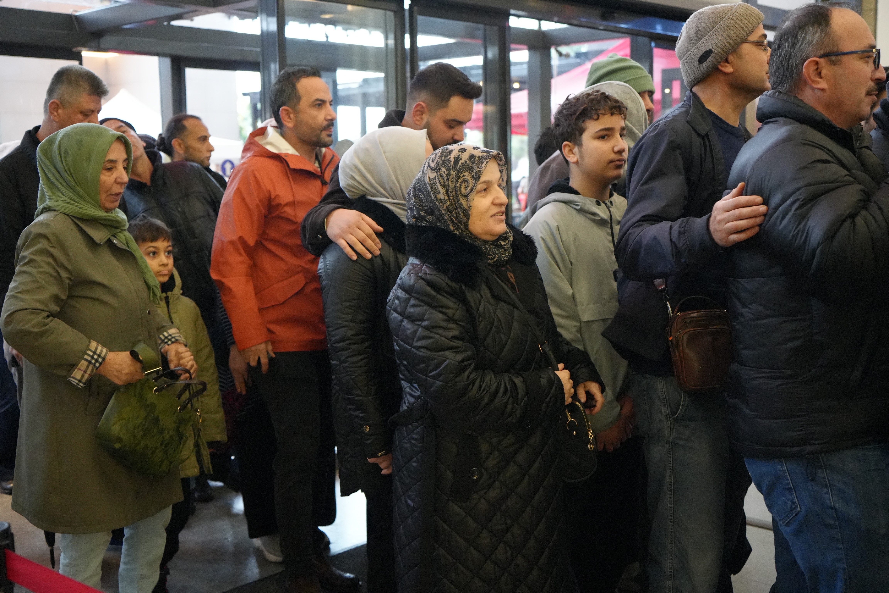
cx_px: 444
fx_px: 1012
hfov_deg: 47.4
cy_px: 296
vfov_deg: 32.6
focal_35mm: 41
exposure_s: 1/160
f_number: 4
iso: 10000
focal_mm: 41
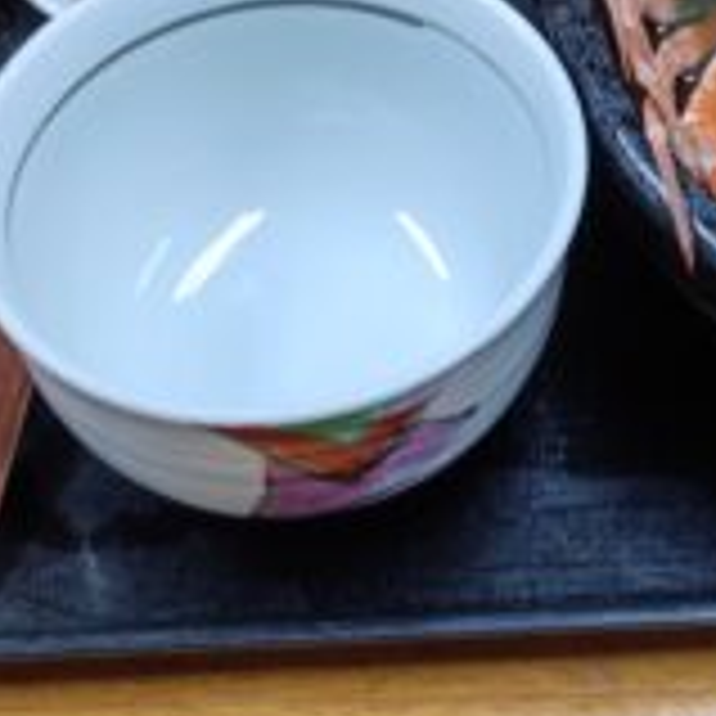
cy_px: 119
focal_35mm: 104
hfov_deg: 16.3
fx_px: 2434
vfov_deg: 16.6
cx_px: 763
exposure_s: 1/50
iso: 320
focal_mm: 4.7
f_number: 1.7
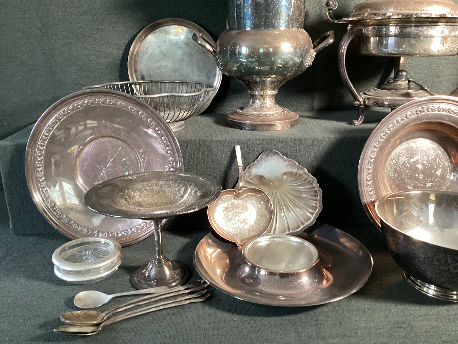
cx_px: 229
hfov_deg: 58.3
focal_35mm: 31
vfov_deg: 45.4
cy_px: 172
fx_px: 410
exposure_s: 1/33
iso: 250
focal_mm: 3.3
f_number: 2.4
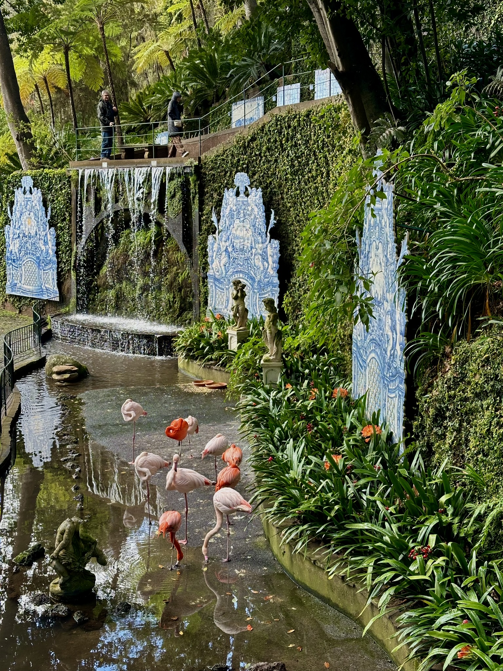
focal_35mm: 48
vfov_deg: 39.7
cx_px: 252
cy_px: 336
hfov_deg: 30.3
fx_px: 930
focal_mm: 6.86
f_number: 1.78
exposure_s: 1/121
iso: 50
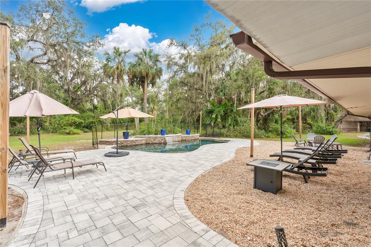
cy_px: 124
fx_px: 165
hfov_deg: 96.8
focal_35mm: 16
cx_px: 186
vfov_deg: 73.7
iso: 100
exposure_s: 1/80
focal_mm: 16
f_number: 8
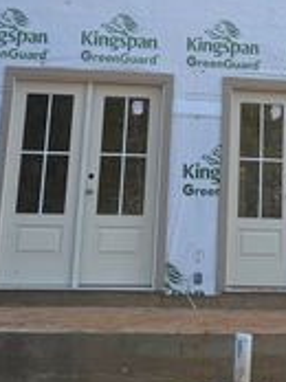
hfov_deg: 15.8
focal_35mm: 92
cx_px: 262
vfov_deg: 20.1
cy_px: -69
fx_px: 1016
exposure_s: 1/2299
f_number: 1.78
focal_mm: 6.76
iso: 80
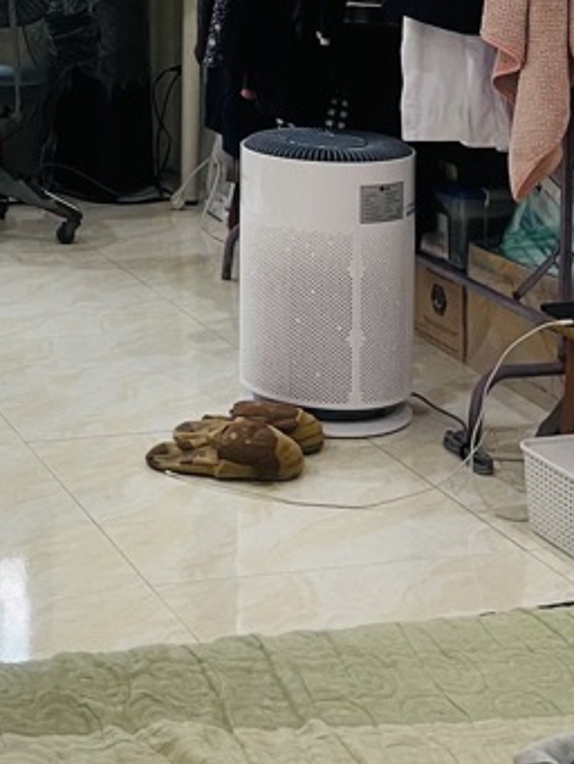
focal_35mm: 75
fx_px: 1657
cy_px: -76
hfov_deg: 18.7
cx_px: -96
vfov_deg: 24.3
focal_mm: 5.1
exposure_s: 1/82
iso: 125
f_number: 1.6
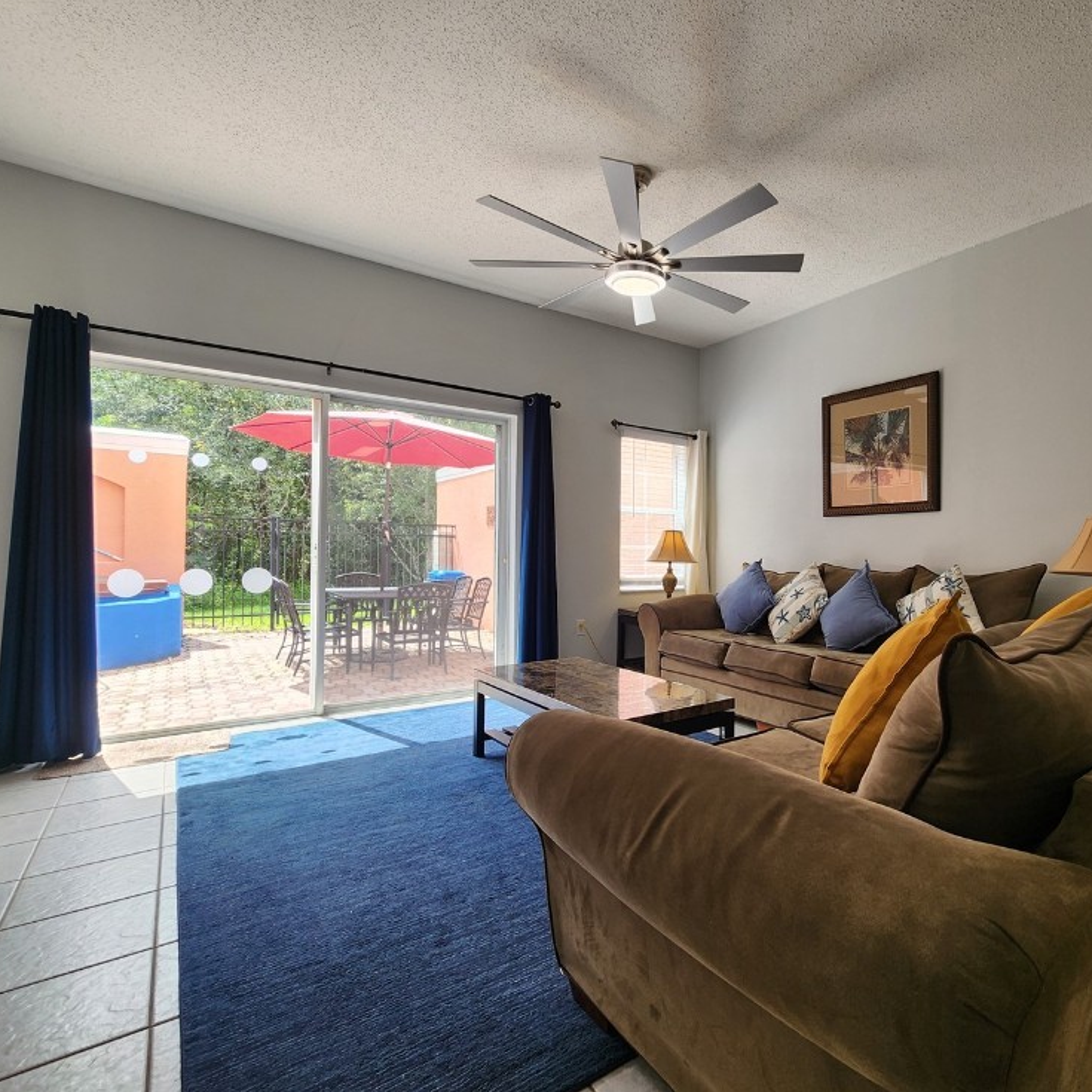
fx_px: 571
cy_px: 547
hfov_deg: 86.3
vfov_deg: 87.4
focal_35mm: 16
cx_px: 657
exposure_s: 1/132
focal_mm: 2.2
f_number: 2.2
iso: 50
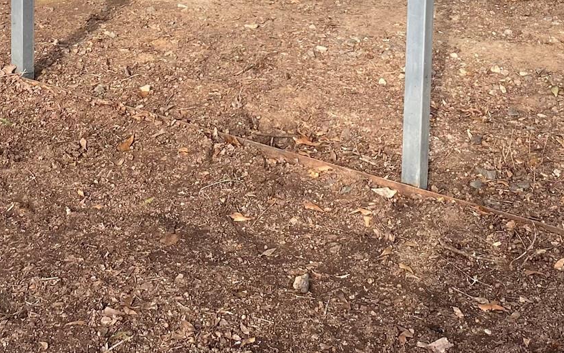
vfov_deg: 17.5
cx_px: 329
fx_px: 1045
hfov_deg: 30.1
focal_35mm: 68
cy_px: -154
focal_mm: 4.25
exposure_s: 1/447
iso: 32
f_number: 1.8
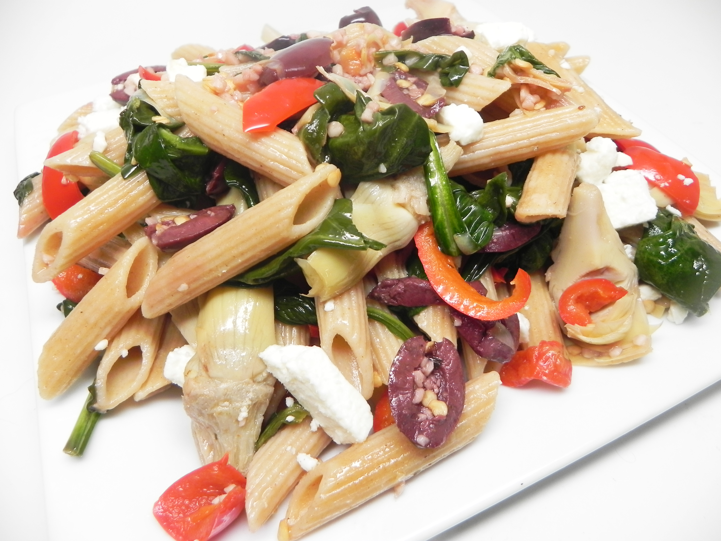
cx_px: 360
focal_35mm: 26
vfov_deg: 53.1
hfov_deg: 67.3
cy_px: 270
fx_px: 542
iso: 160
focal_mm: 4.6
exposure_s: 1/37.7
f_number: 2.8
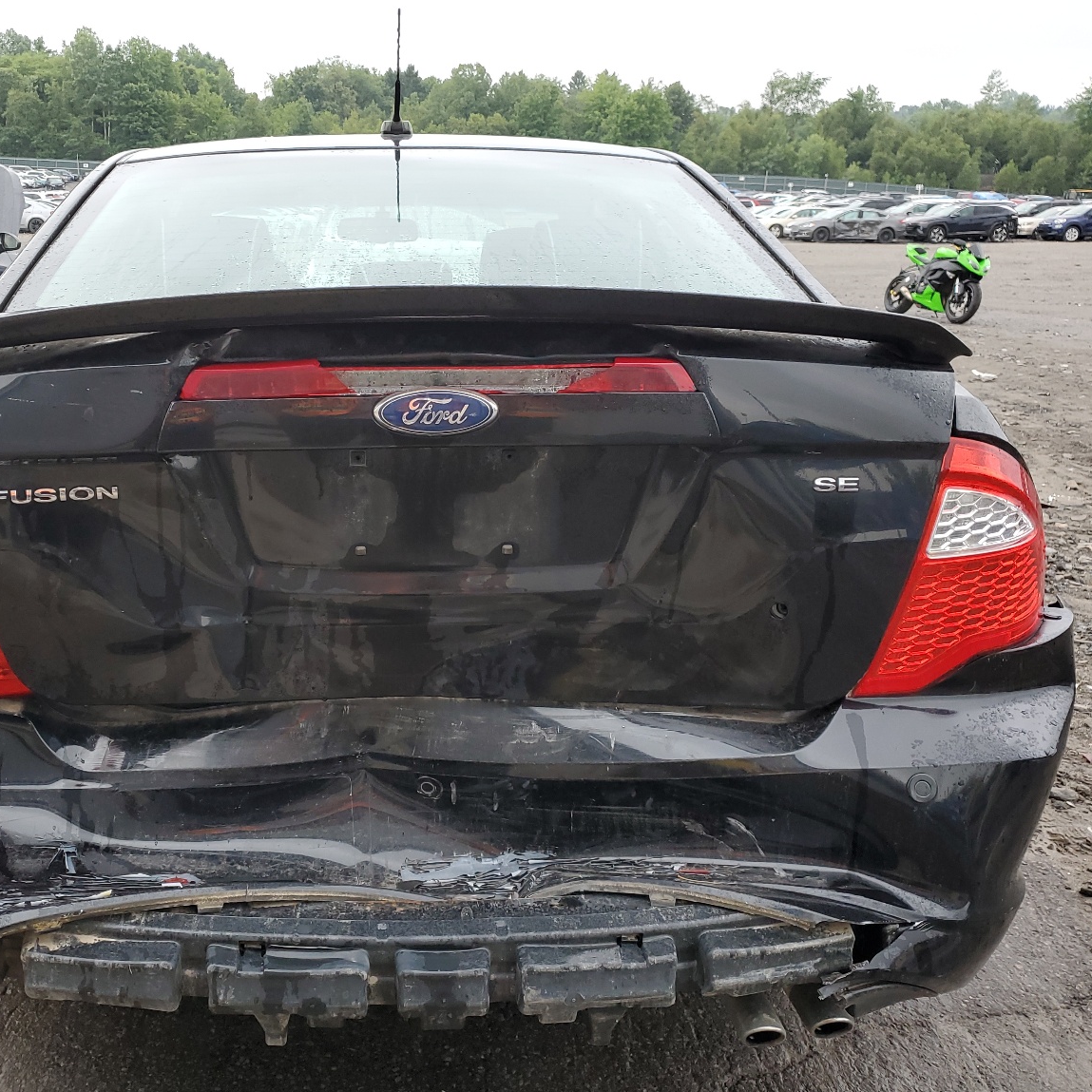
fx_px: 1142
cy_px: 553
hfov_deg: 50.7
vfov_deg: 51.1
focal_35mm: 32
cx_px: 430
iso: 57
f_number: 1.5
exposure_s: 1/120
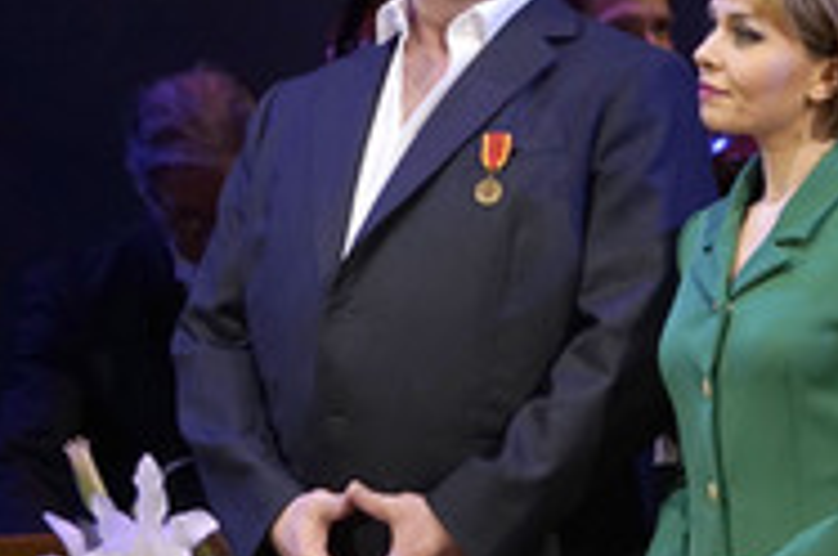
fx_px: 18032
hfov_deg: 2.7
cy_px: 274
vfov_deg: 1.8
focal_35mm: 776
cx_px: 468
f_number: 6.3
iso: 3200
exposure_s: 1/200
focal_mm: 321
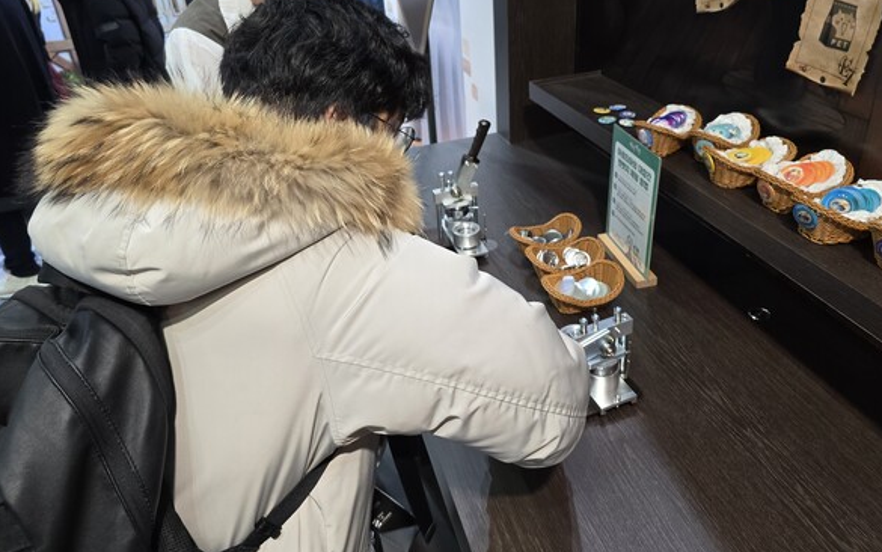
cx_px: 446
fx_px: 601
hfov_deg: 72.5
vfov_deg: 49.0
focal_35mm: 25
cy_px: 223
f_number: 1.7
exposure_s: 1/120
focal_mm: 6.3
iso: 250
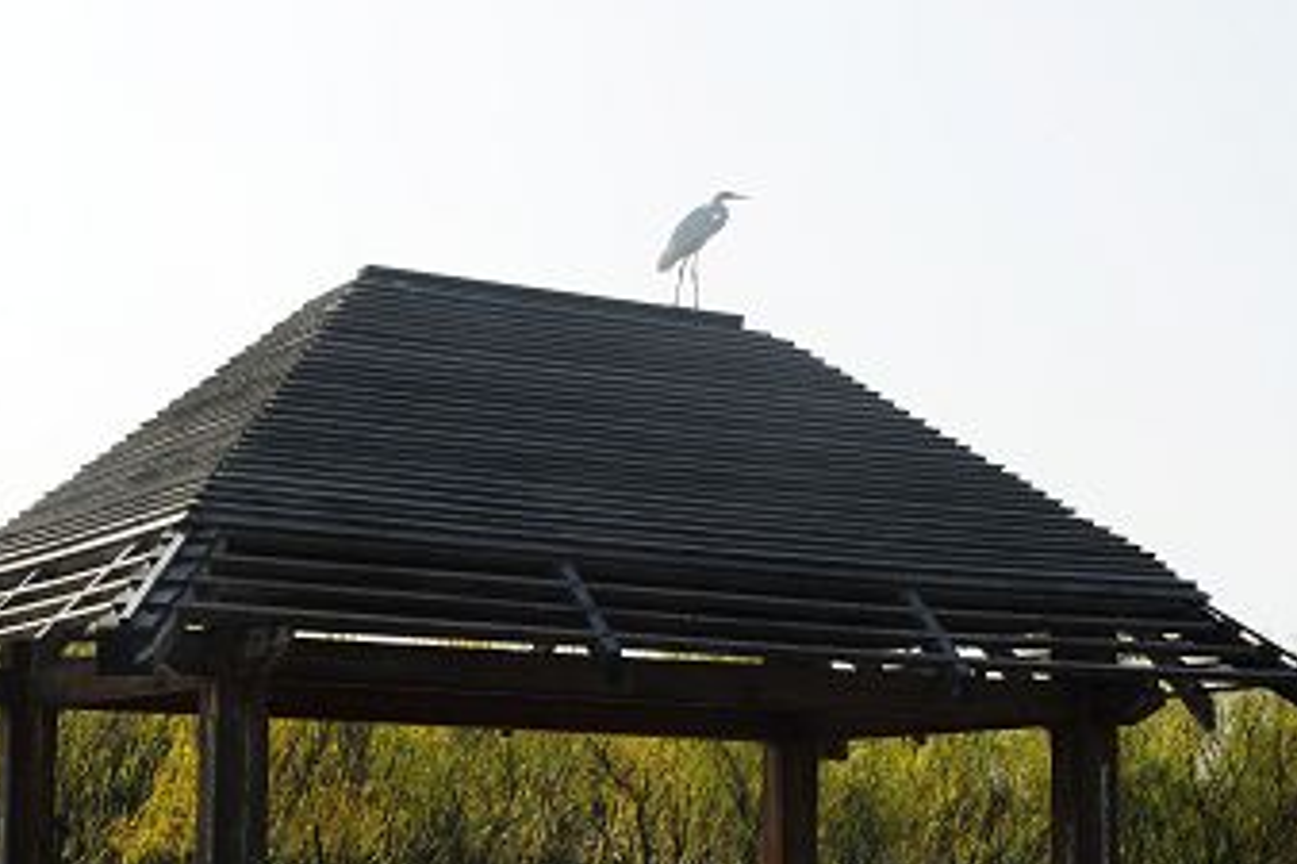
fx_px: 3277
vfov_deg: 15.0
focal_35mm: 91
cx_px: 533
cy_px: 597
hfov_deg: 22.4
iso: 1000
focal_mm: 56
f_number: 13
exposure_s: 1/750
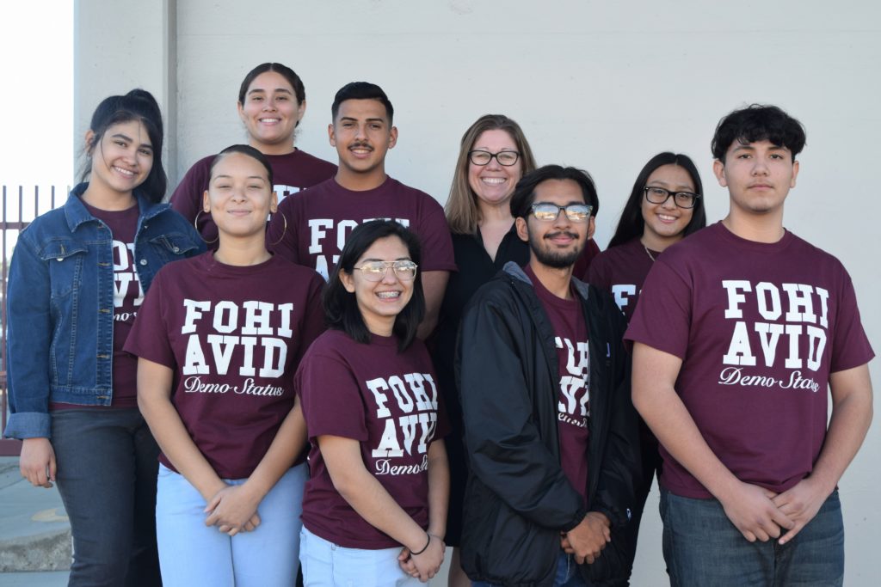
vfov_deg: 22.6
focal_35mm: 60
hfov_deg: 33.4
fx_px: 1468
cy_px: 294
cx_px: 440
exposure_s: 1/200
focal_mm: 40
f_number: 7.1
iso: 400
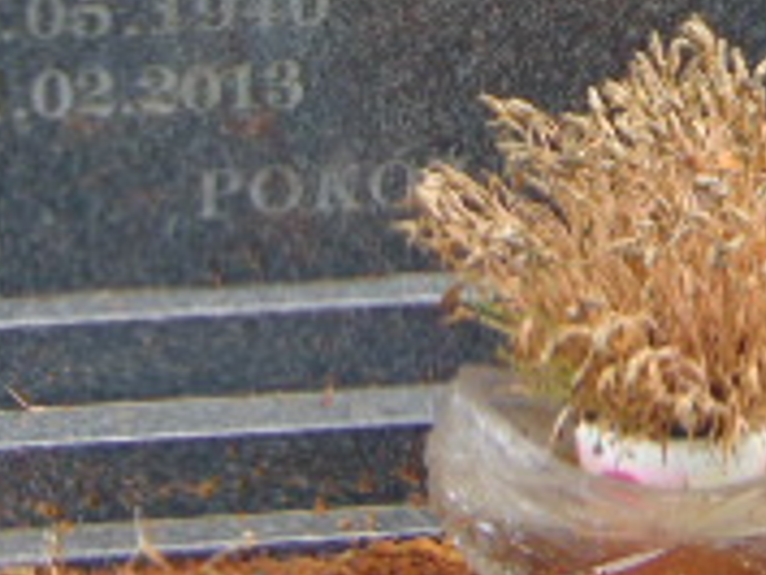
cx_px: 766
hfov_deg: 9.1
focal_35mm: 217
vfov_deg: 6.8
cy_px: -43
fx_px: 4805
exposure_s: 1/30
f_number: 3.6
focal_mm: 10.8
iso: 80
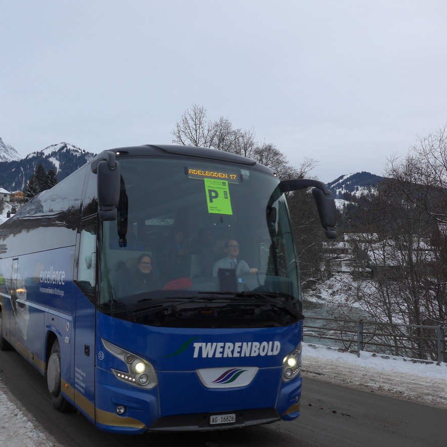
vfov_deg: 47.2
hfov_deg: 46.7
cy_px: 225
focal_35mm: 35
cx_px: 161
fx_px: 511
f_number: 2.8
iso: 100
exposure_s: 1/250
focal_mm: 6
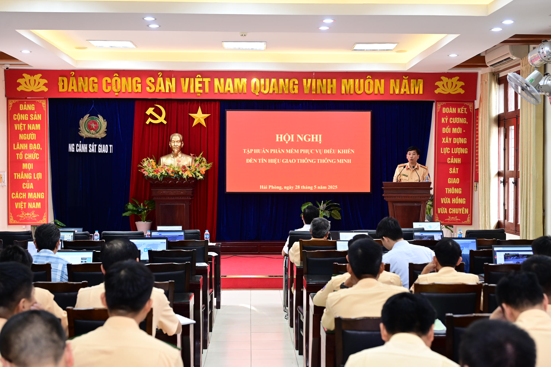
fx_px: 765
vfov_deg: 27.0
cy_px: 184
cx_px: 276
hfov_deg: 39.6
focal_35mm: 50
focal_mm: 50
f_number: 4
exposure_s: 1/100
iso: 1250
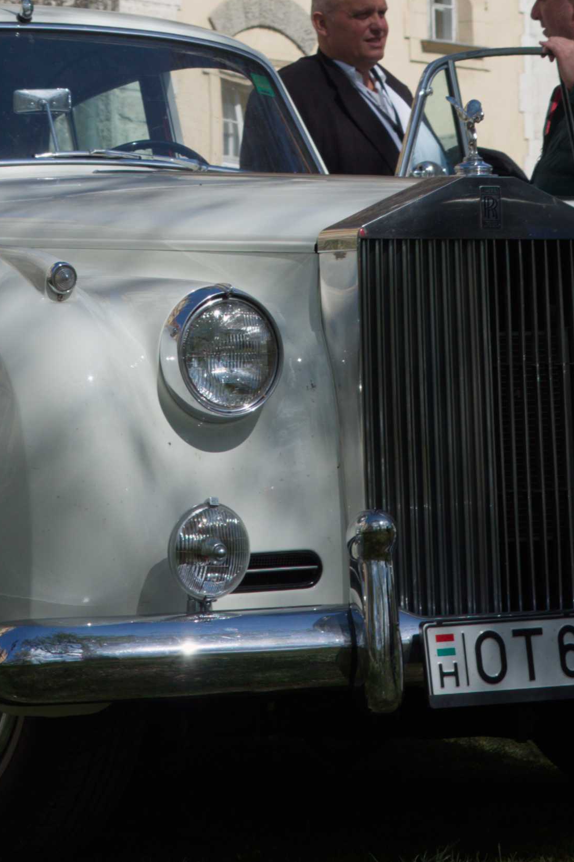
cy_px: -584
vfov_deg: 13.1
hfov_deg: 9.4
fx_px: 3468
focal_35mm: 145
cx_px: 152
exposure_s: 1/1000
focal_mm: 26
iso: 100
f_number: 4.5
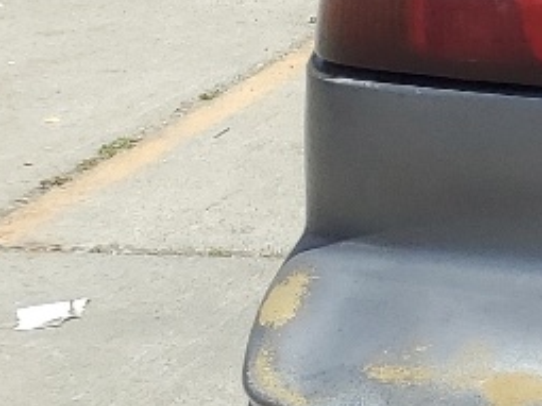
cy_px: 77
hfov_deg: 9.7
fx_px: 2551
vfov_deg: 9.1
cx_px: 1569
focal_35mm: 163
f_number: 1.5
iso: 50
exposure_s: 1/2500
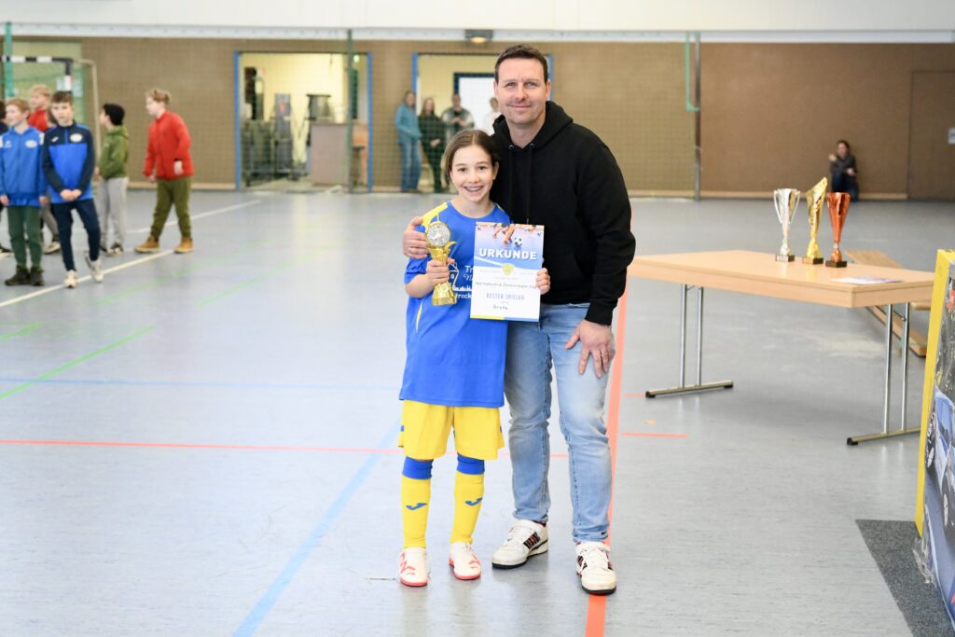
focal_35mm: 48
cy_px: 318
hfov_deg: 41.1
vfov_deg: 28.1
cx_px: 478
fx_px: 1273
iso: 7200
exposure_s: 1/800
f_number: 2.8
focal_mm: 48
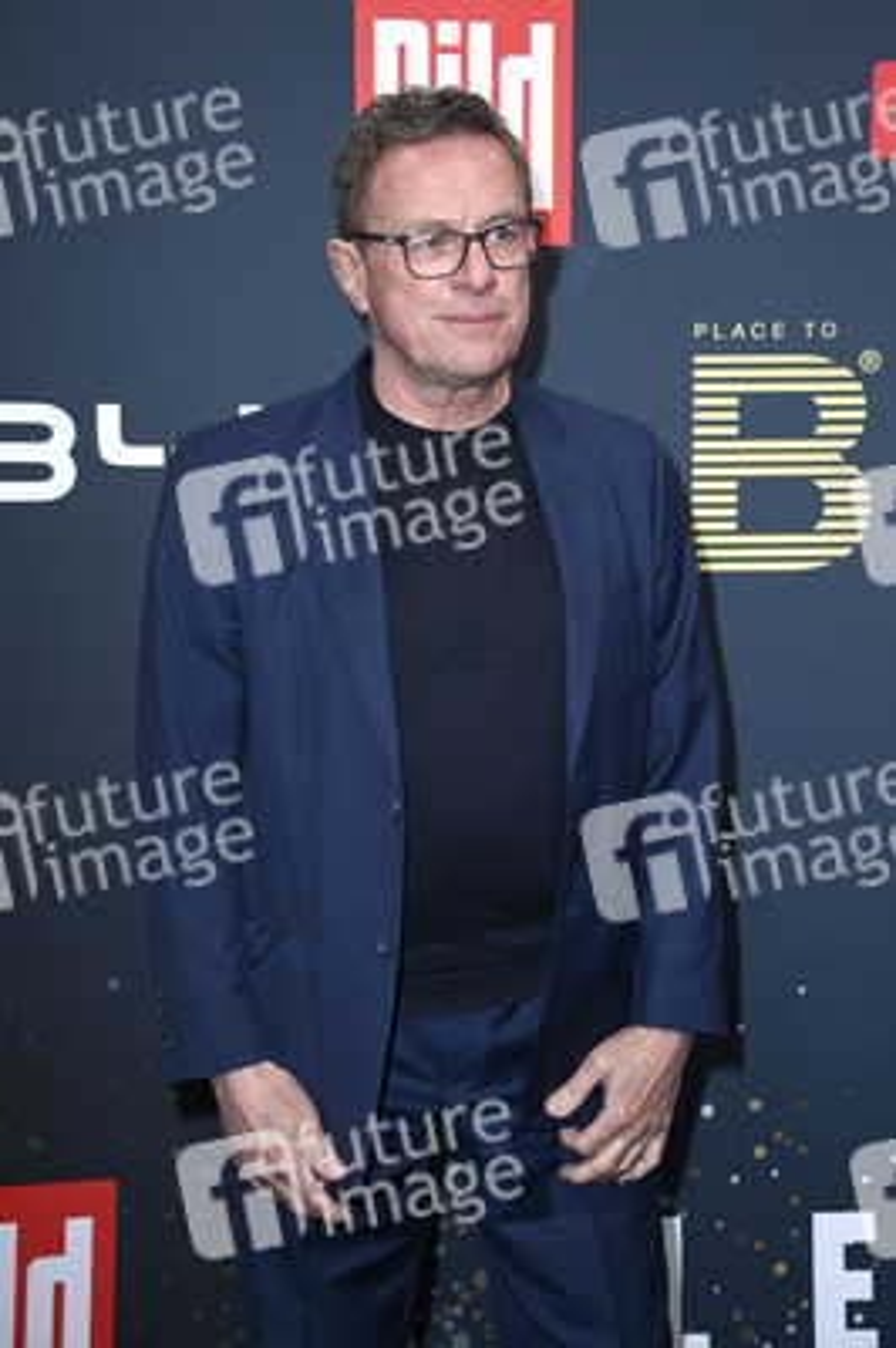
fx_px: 2543
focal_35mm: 68
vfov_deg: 29.7
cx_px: 448
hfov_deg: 20.0
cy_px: 674
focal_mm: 68
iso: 320
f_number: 5.6
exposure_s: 1/250
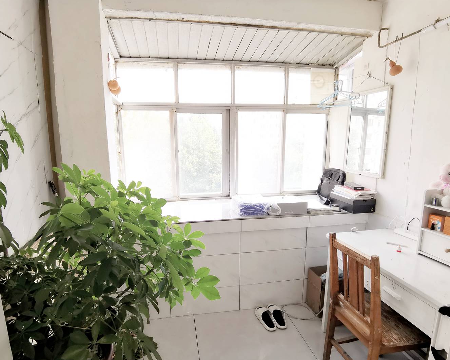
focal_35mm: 18
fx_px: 240
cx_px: 214
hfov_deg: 86.3
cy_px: 181
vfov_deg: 73.8
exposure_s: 1/100
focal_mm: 2.26
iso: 64
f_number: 2.2
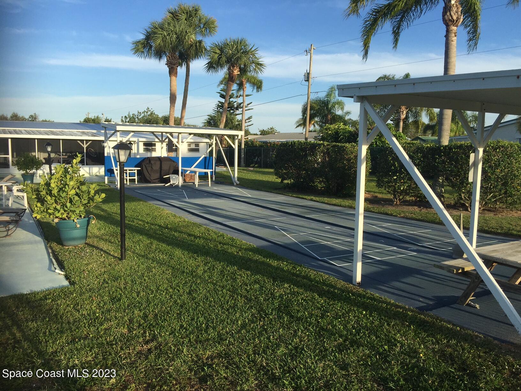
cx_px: 260
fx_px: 436
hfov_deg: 61.7
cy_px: 196
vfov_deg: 48.2
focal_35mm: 29
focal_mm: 4.15
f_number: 2.2
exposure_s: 1/1412
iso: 32
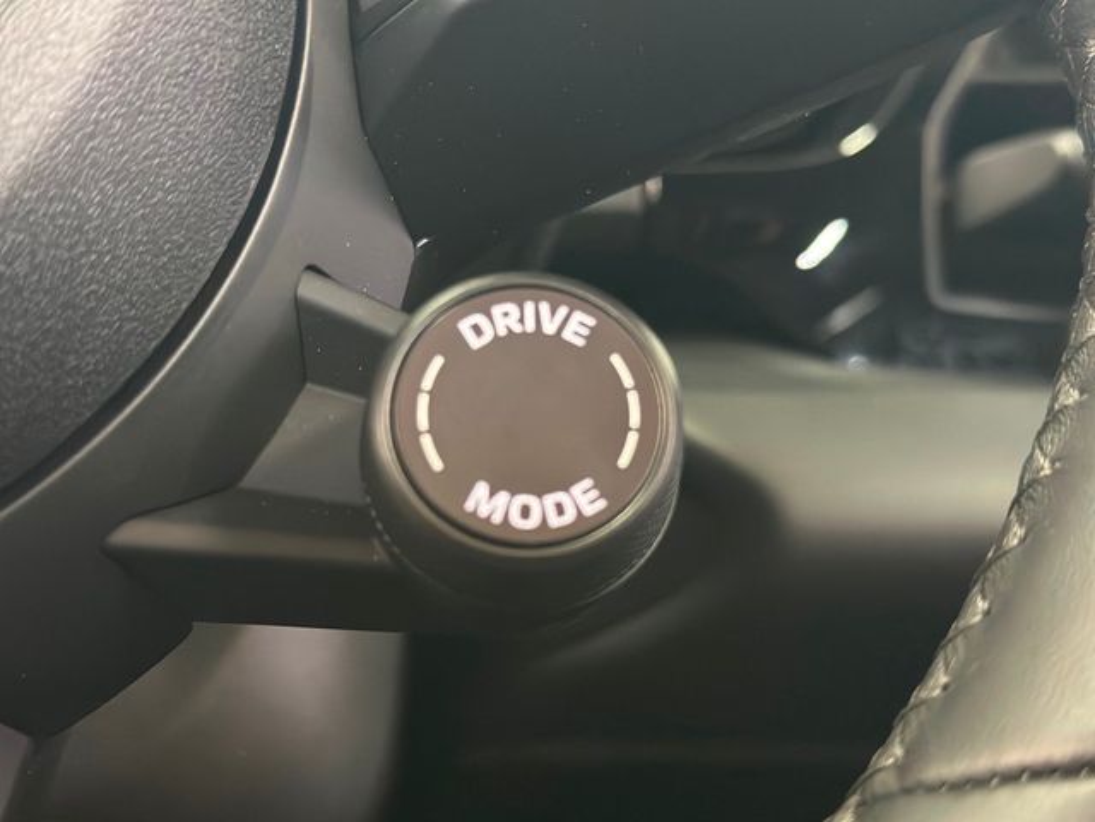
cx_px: 548
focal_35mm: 48
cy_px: 411
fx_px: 1518
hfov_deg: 39.7
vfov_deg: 30.3
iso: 800
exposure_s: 1/30
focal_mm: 6.86
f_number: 1.78
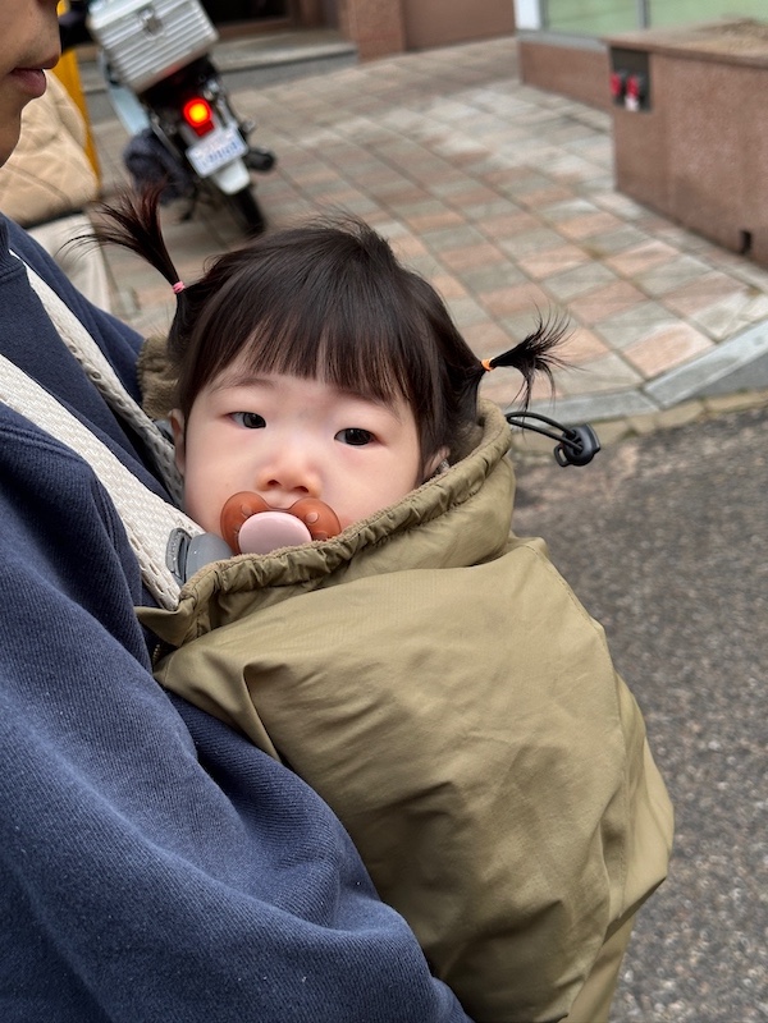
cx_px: 384
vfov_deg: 39.7
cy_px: 512
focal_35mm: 48
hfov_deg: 30.3
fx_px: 1420
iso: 80
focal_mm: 6.86
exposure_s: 1/83
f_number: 1.78
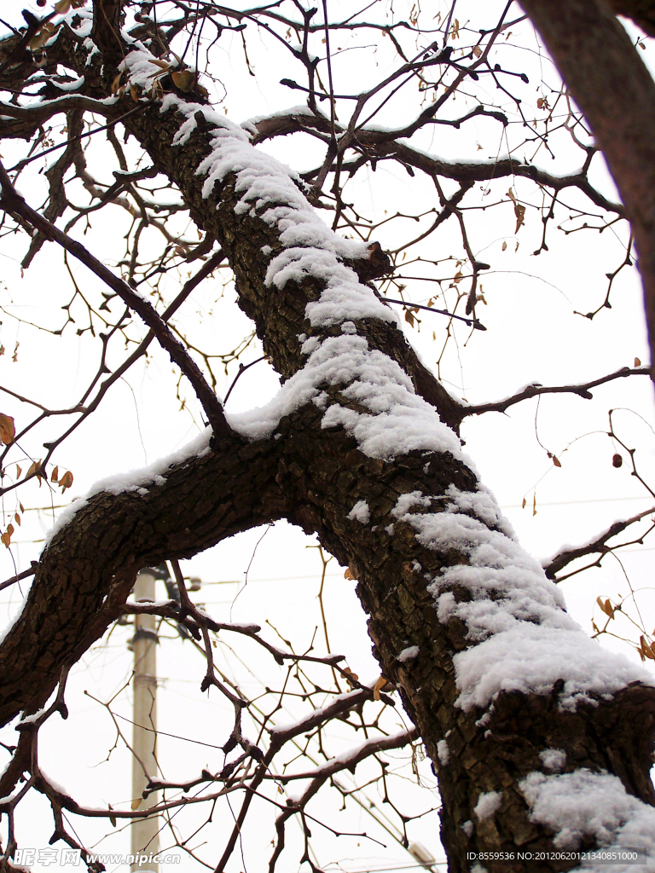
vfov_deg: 30.3
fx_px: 1615
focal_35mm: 64
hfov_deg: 22.9
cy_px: 436
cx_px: 328
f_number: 3.2
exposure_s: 1/200
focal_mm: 10.7
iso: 80
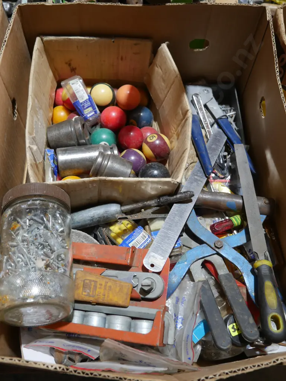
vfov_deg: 56.8
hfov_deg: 44.2
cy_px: 190
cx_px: 143
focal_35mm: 32
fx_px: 352
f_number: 3.6
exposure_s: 1/60
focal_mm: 16
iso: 320
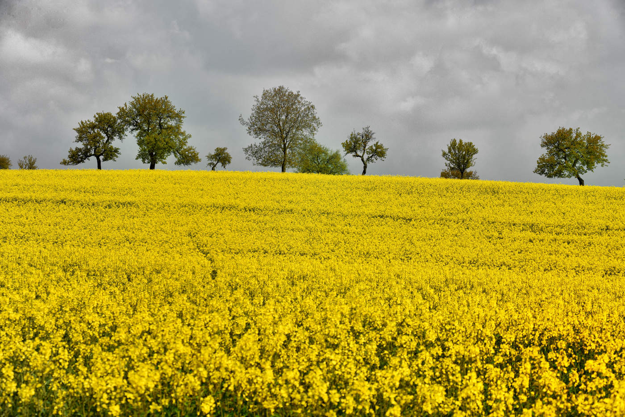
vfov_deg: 11.8
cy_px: 208
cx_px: 312
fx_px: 2014
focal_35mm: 116
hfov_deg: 17.6
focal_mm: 116
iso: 160
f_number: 11
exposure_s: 1/125
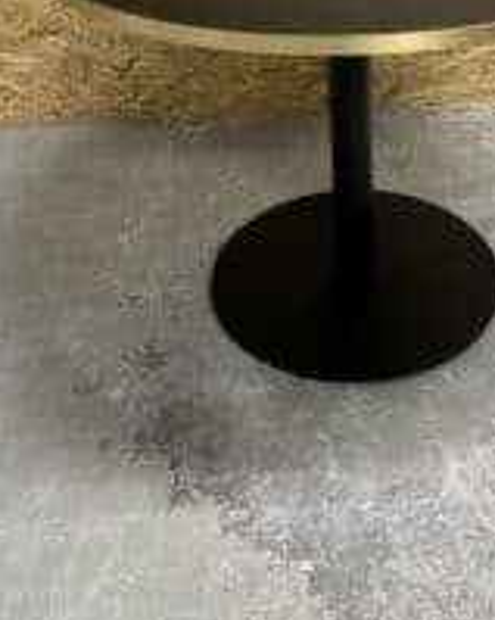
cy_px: 19
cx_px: 336
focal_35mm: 51
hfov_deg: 29.4
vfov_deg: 33.9
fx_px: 935
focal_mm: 5.96
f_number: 1.6
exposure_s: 1/50
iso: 125
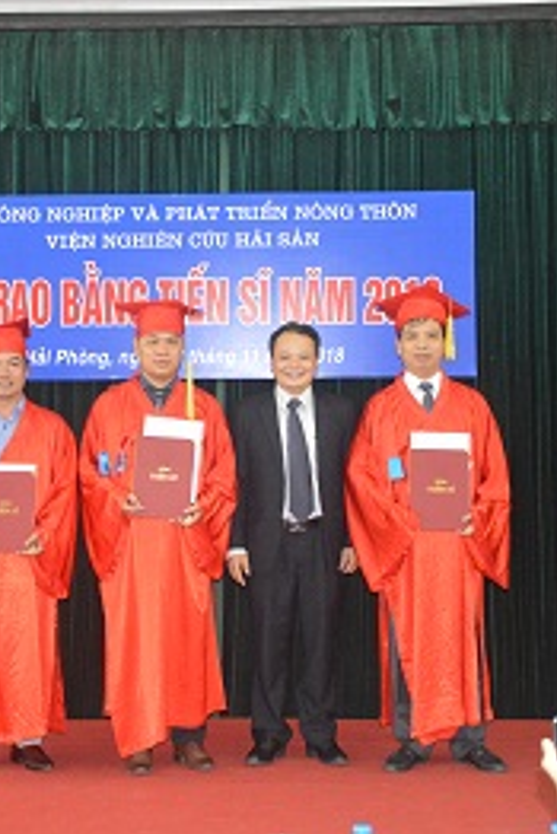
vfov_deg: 31.4
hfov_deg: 21.2
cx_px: 229
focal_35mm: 64
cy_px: 415
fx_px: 1483
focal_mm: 28
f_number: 4
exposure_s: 1/60
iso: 3200
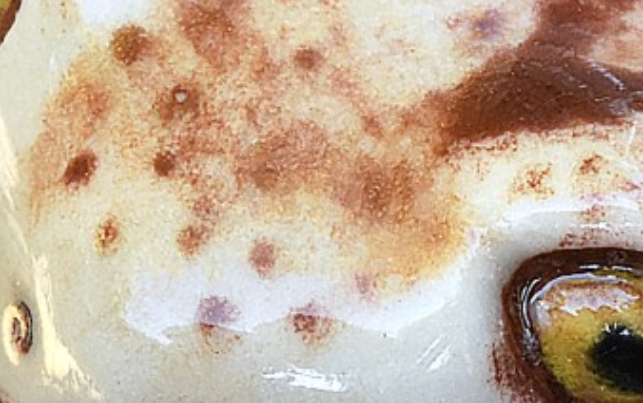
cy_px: 401
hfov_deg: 5.2
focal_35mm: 402
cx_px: 483
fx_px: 7059
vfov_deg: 3.3
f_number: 13
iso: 500
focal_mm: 55
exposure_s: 1/20
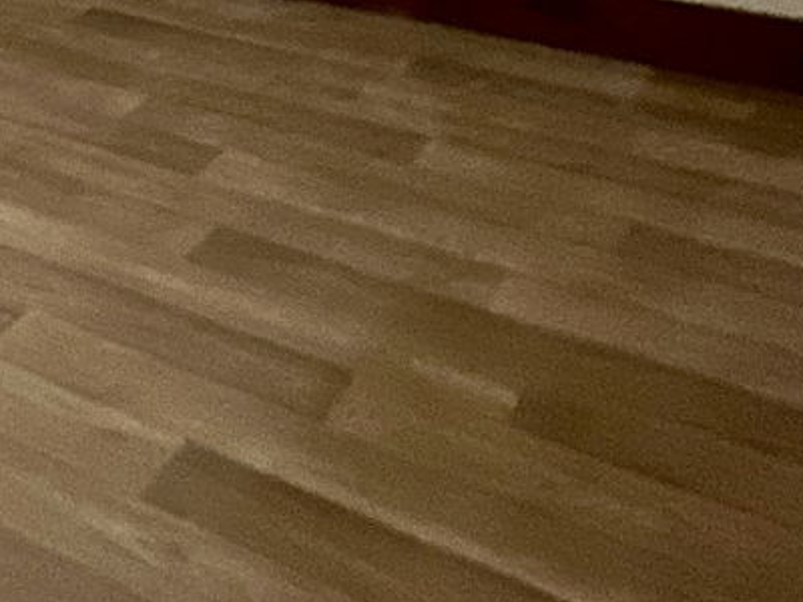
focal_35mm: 56
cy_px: -514
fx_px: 1299
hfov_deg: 23.7
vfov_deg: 19.1
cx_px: -518
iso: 320
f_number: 2.2
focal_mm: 2.22
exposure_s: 1/64
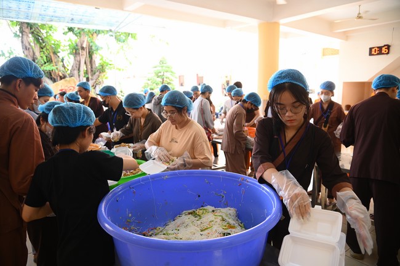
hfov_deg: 73.8
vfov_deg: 53.0
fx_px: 266
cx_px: 200
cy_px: 133
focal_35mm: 24
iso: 2000
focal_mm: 24
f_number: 4
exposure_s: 1/160
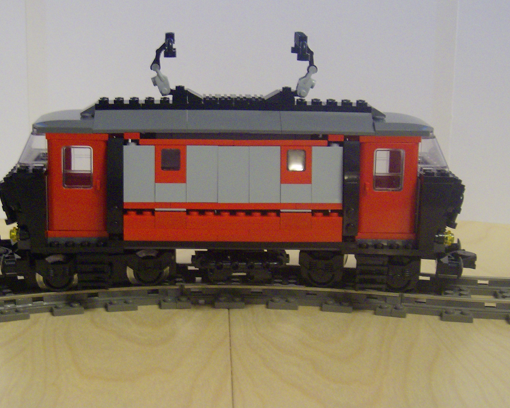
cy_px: 221
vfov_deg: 23.5
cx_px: 214
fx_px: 981
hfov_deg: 29.1
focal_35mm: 65
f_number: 3.1
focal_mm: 7.7
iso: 200
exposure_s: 1/19.3
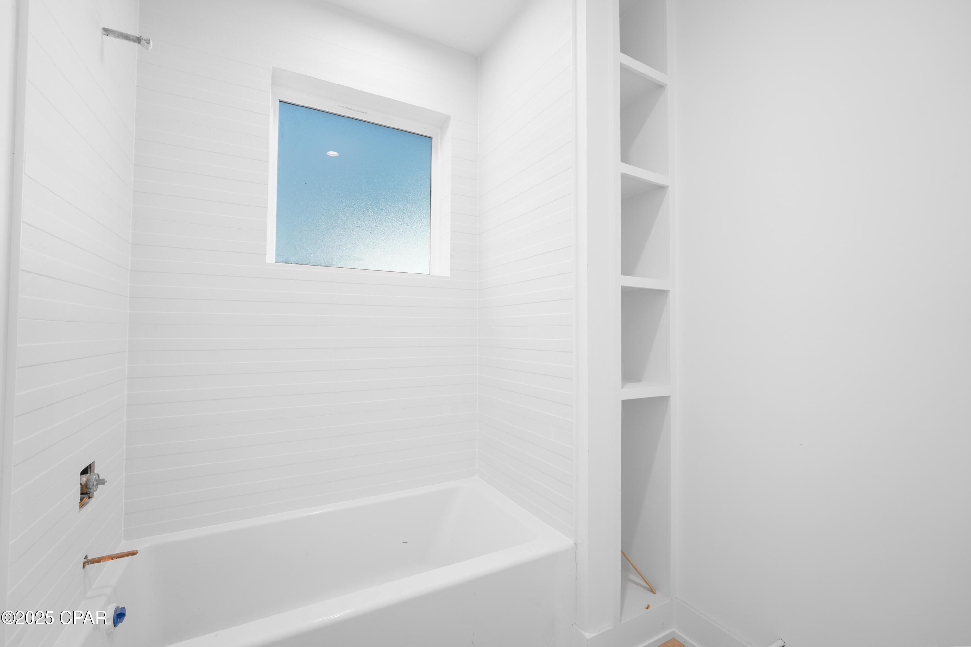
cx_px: 486
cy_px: 324
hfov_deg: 100.4
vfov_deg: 77.3
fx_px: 404
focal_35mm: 15
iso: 100
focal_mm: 10
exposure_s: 1/5
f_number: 4
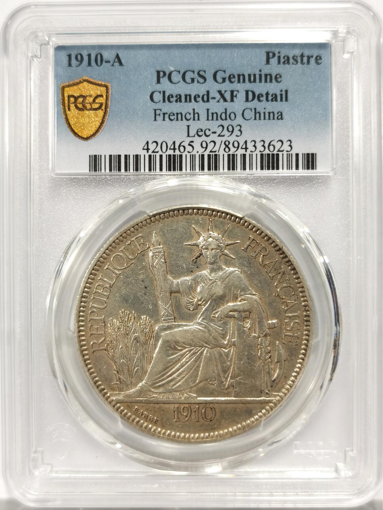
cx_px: 192
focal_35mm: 54
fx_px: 797
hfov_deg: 27.0
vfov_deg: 35.5
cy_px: 255
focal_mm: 5.56
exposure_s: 1/100
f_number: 16
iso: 125
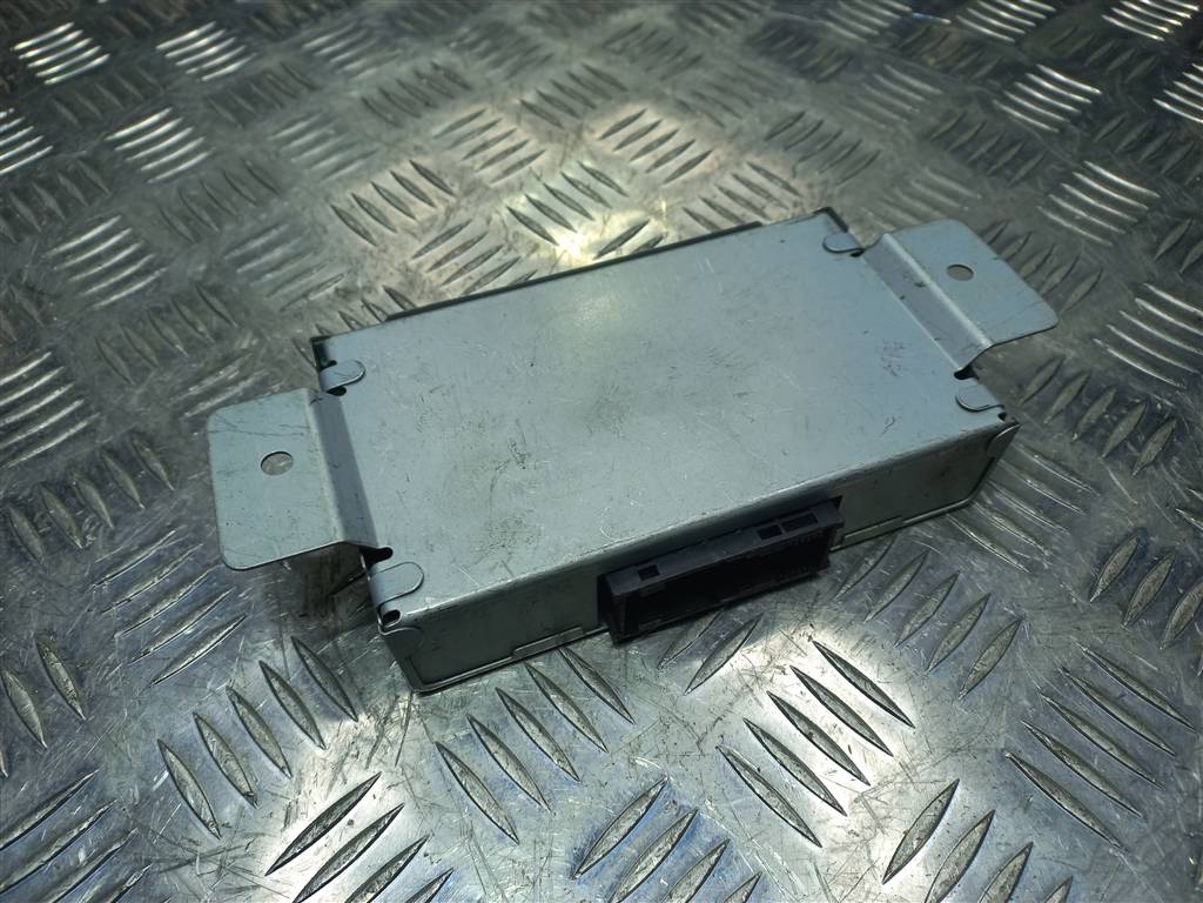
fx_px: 869
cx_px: 602
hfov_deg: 69.4
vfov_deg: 54.9
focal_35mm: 25
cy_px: 452
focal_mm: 4.6
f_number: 1.8
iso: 25
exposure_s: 1/100
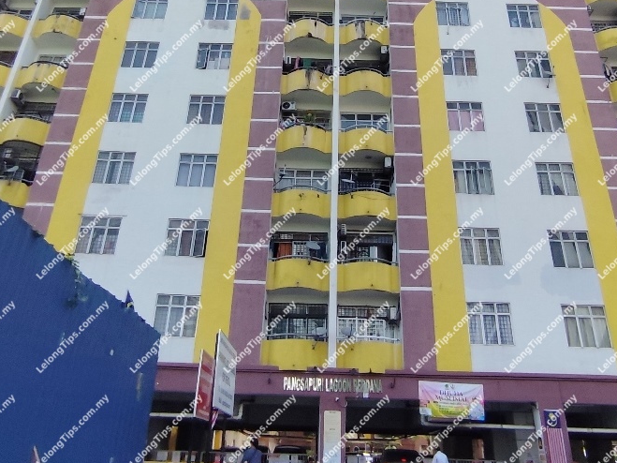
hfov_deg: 59.9
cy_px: 68
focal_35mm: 30
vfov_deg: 43.7
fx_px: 535
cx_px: 323
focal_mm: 1.65
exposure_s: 1/2492
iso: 50
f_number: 2.2
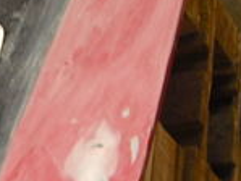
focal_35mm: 159
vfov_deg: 9.3
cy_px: 131
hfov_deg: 11.8
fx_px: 1108
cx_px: -129
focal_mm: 6.2
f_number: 2.7
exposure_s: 1/8
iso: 100
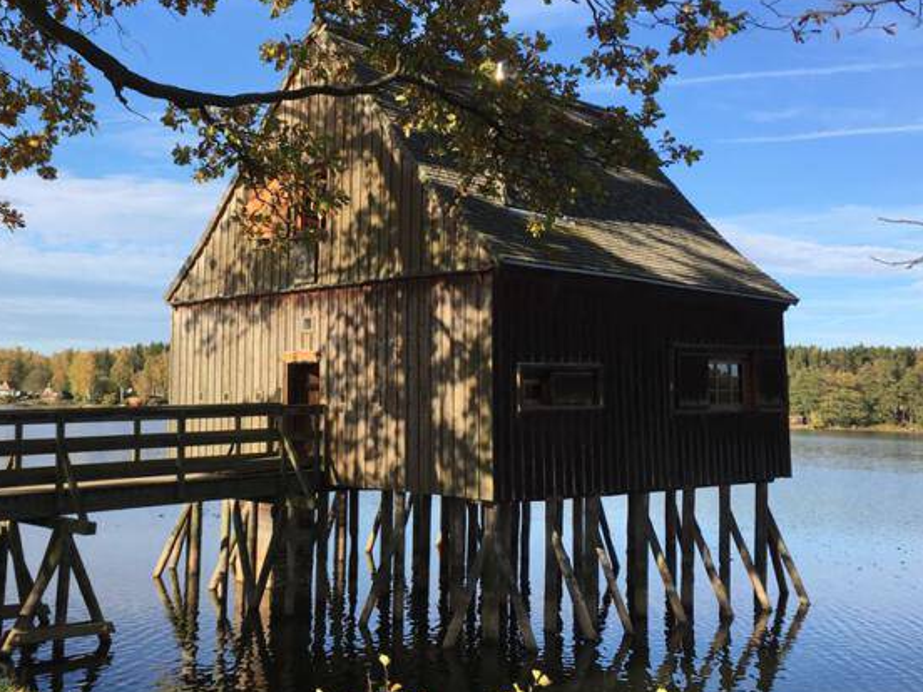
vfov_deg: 34.3
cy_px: 304
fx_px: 1120
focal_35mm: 42
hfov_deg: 44.4
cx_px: 336
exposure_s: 1/884
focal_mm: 4.15
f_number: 2.2
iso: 25
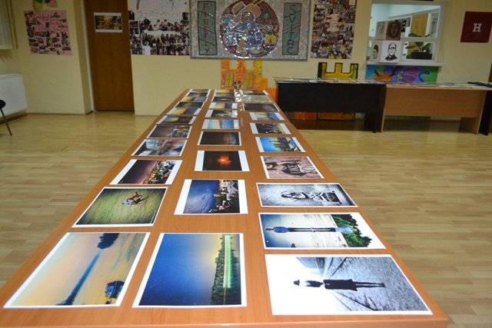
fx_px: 369
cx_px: 246
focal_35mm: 27
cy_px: 164
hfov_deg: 67.4
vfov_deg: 48.0
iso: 1800
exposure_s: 1/60
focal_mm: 18
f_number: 3.5
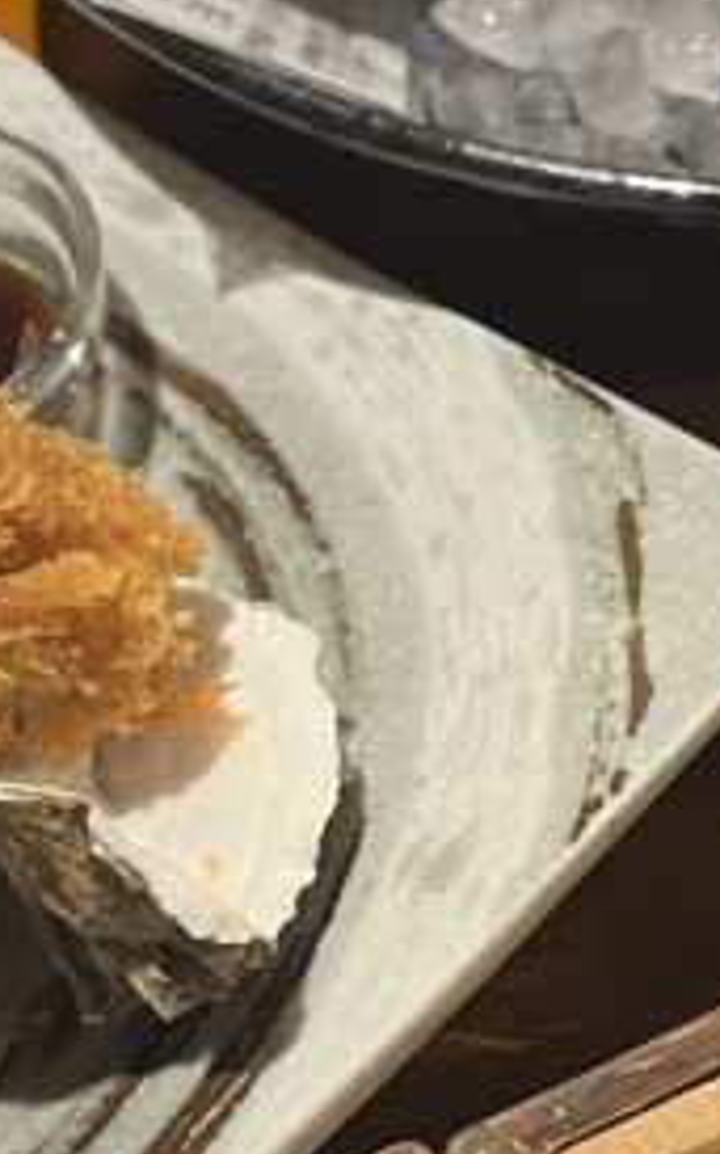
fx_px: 3049
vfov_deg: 21.4
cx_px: 554
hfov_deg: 13.4
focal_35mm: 97
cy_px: 649
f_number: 1.6
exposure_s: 1/50
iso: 200
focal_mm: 5.1
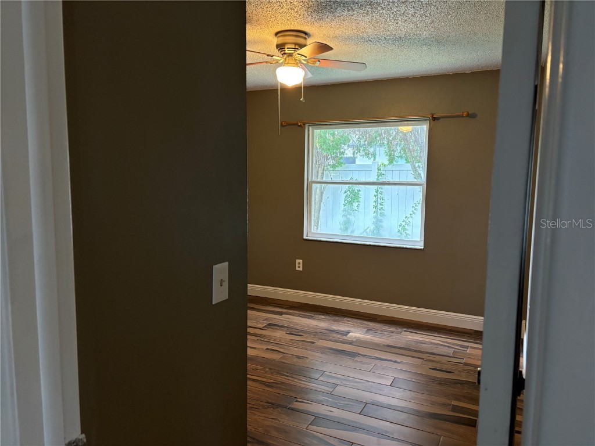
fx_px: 447
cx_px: 298
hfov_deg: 67.3
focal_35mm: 26
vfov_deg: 53.1
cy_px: 223
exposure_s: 1/60
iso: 500
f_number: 1.6
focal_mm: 5.96
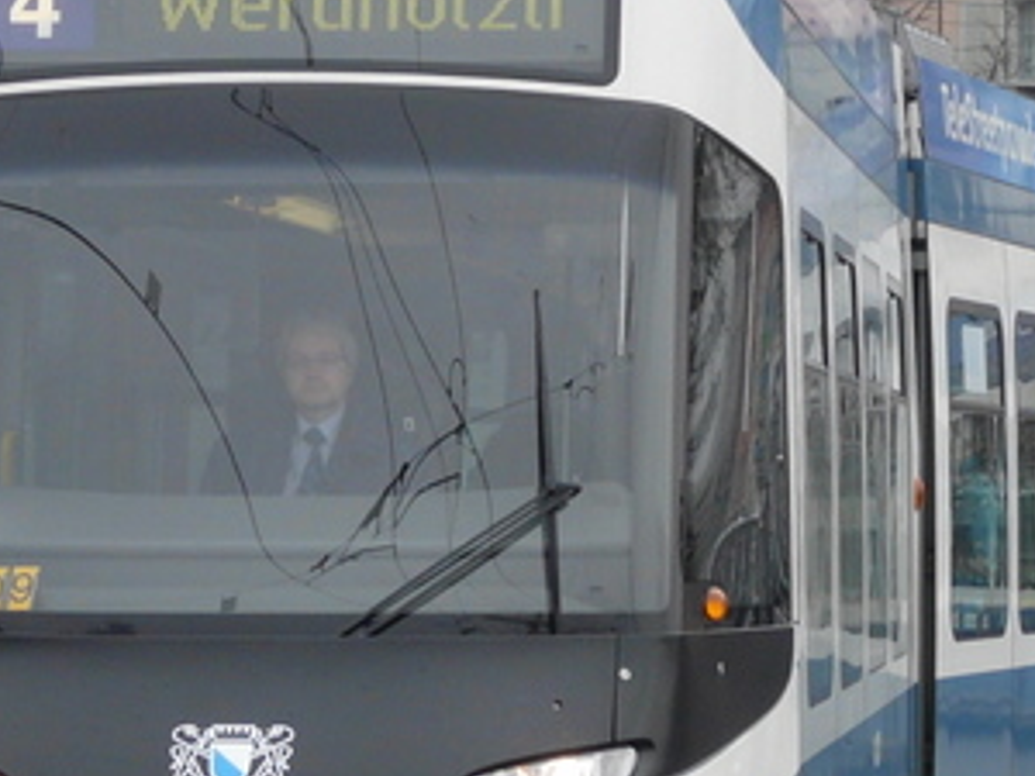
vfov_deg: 7.0
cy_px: 317
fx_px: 6369
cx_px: 818
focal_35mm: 213
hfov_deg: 9.3
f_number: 4
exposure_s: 1/200
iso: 100
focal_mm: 10.5
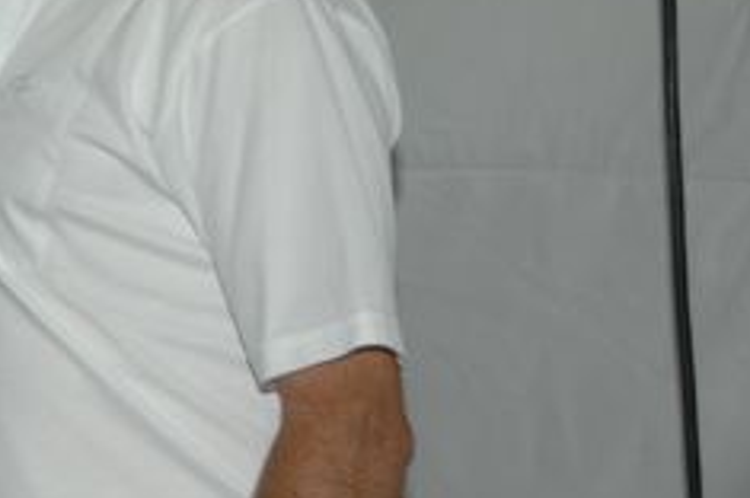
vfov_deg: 9.3
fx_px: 3058
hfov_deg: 13.5
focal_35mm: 147
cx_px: -214
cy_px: 123
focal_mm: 36
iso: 200
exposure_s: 1/125
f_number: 4.2
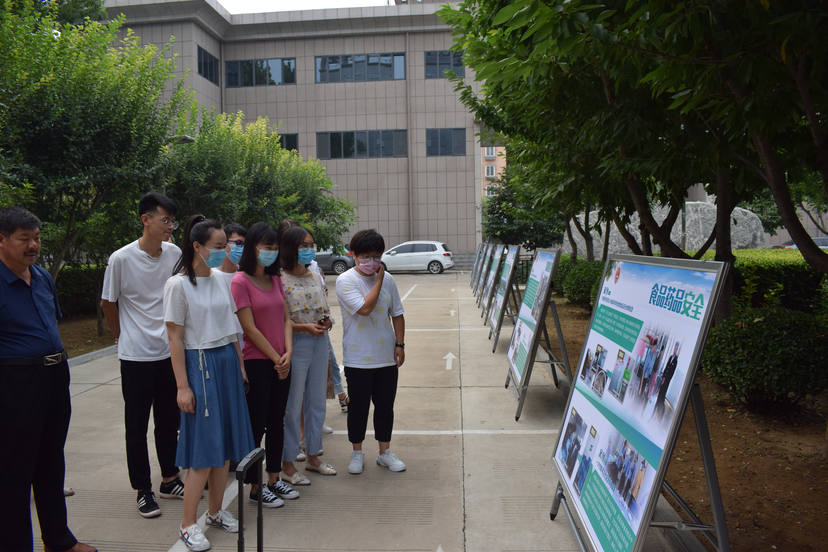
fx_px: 621
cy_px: 276
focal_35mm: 27
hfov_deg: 67.4
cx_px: 414
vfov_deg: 48.0
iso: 400
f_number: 6.3
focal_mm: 18
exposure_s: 1/1600
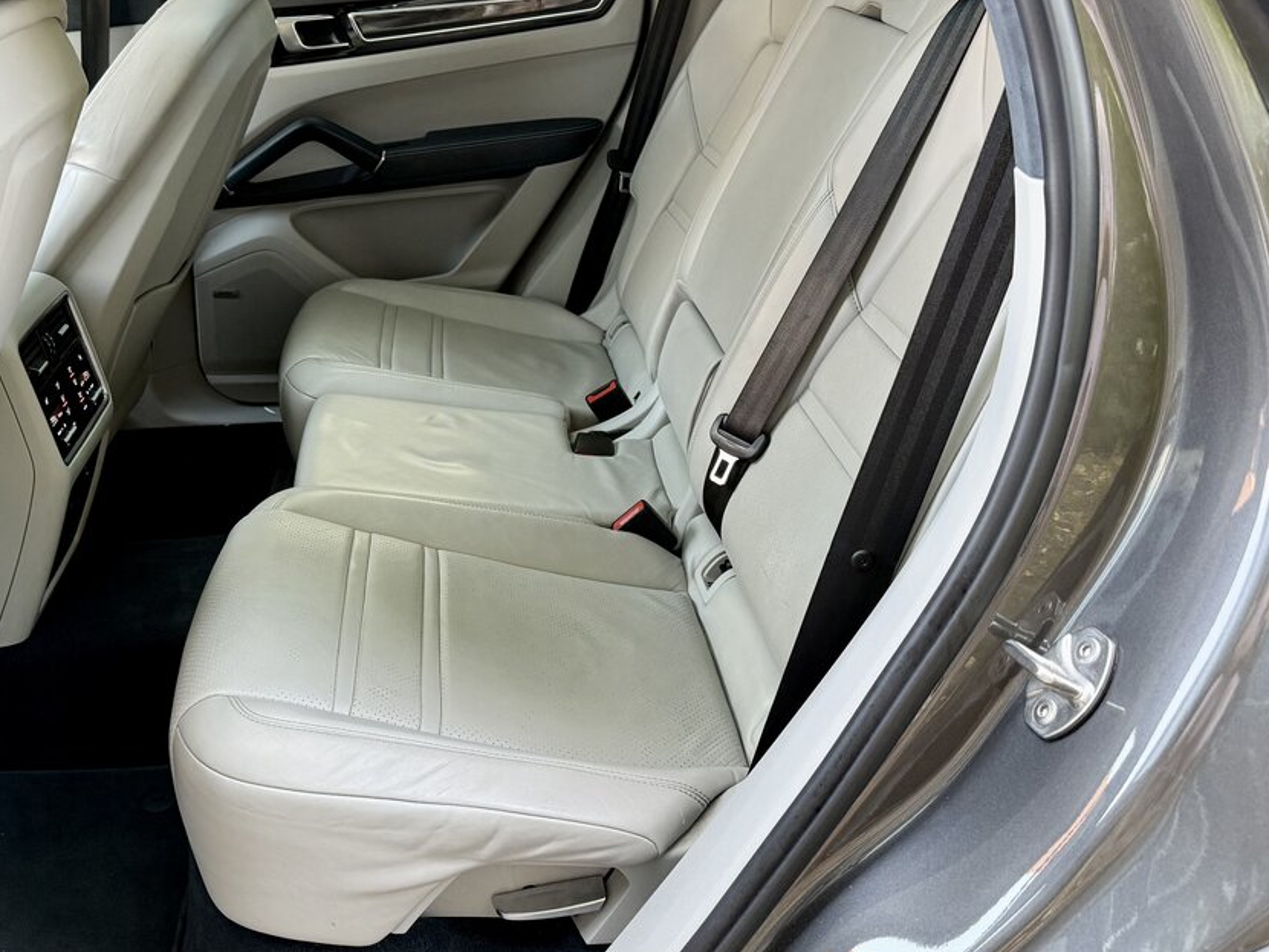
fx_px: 1357
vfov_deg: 38.4
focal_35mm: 37
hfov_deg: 49.4
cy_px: 356
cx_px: 436
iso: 200
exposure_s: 1/118
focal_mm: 6.76
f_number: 1.78
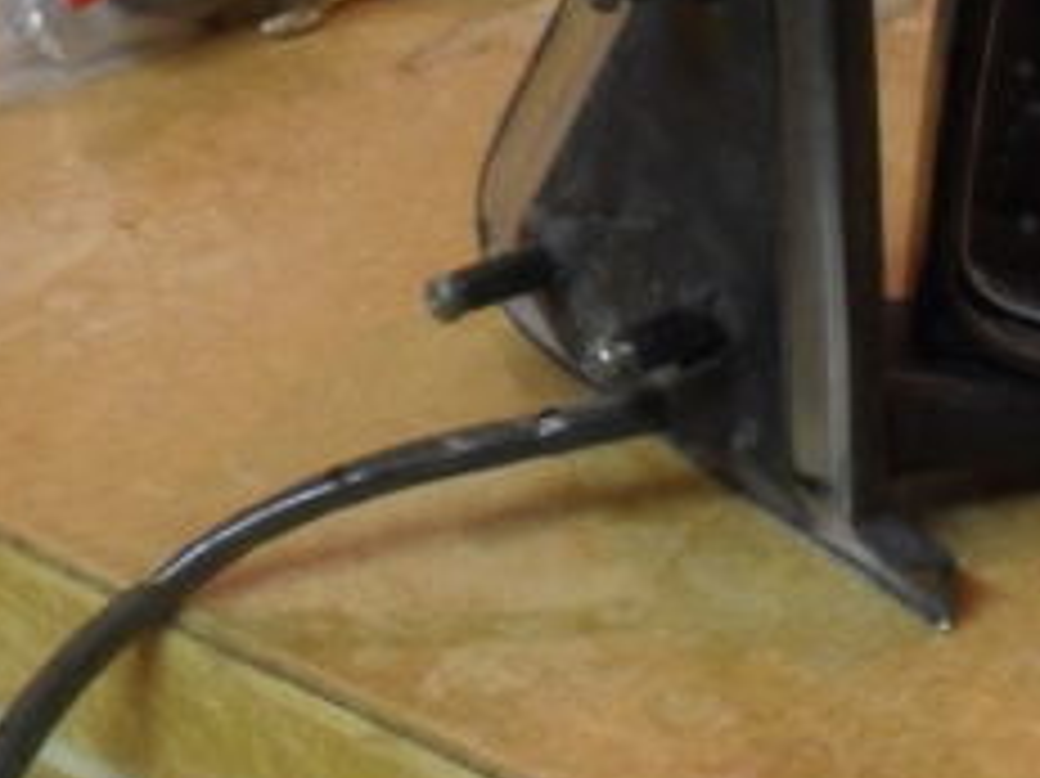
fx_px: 2913
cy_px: 414
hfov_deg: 20.1
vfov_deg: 15.2
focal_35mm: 97
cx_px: 756
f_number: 3.2
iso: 400
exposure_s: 1/15
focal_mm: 6.3
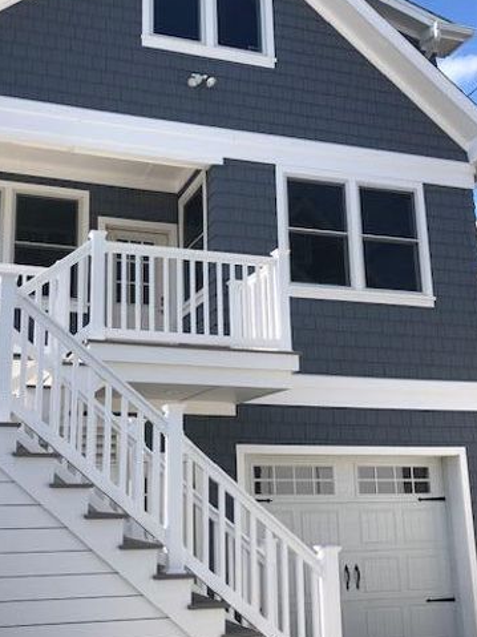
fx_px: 717
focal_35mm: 39
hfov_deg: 36.4
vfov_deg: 47.9
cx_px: 158
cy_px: 322
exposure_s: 1/1675
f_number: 1.8
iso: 20
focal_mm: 3.99
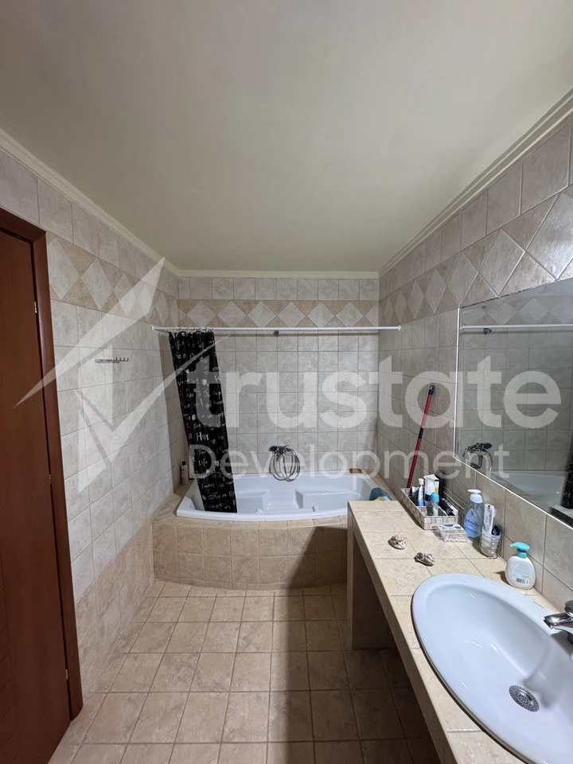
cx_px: 286
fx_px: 309
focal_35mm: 14
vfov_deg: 102.1
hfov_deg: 85.7
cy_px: 382
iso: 250
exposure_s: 1/50
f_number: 2.2
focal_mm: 2.22
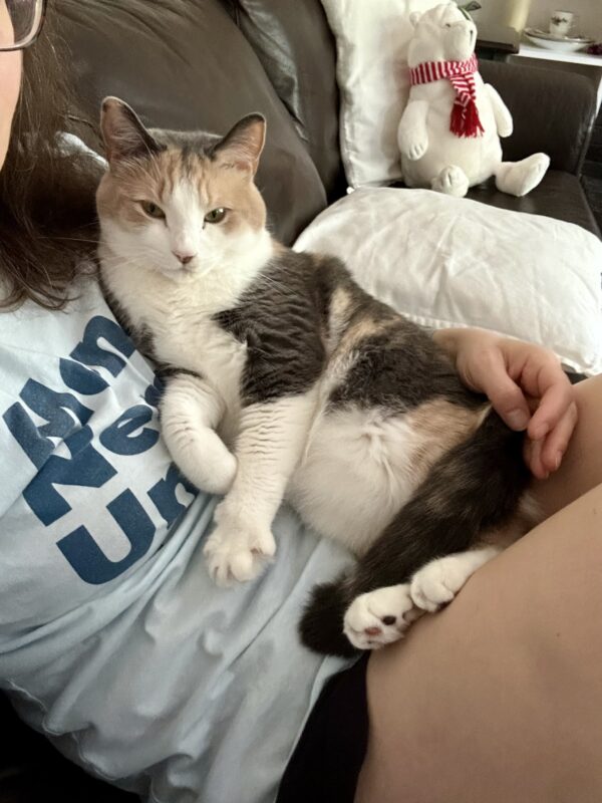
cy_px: 402
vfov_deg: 60.0
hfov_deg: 46.8
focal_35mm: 30
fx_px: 696
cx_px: 301
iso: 400
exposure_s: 1/30
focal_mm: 2.69
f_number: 1.9
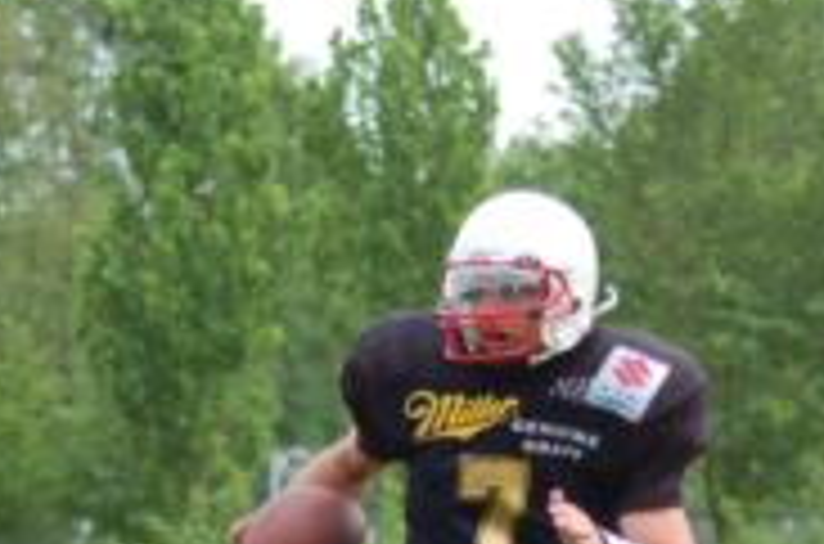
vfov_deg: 3.7
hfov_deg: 5.6
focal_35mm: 372
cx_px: 516
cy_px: 355
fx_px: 8493
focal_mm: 100
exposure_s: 1/800
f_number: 4.2
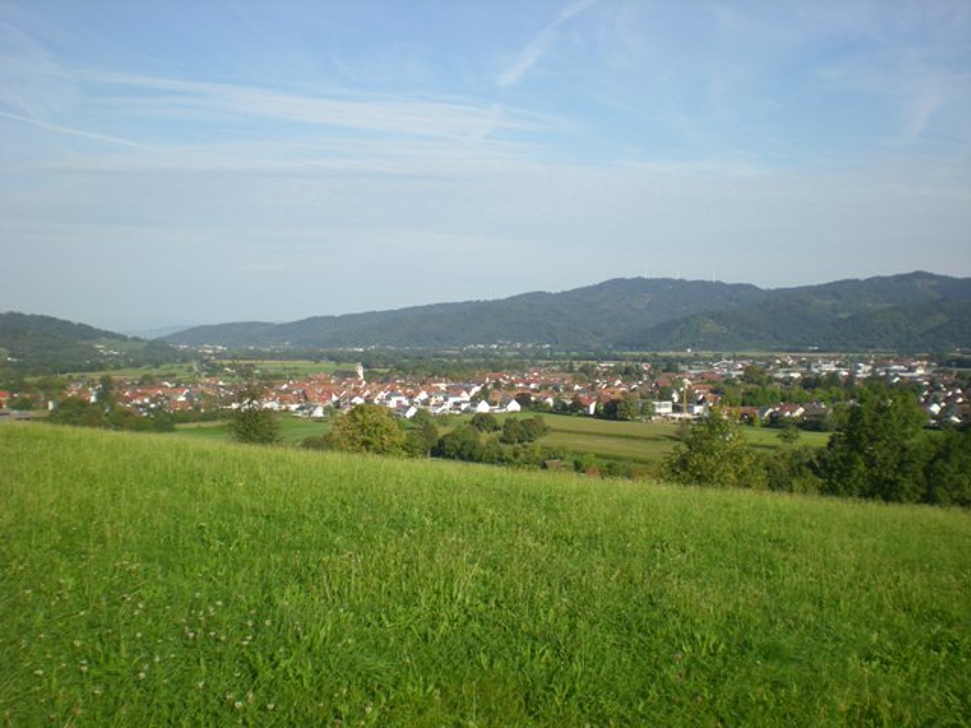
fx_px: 1066
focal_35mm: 38
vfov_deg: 37.7
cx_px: 486
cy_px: 364
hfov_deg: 49.0
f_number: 4.6
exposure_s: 1/320
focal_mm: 6.3
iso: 50
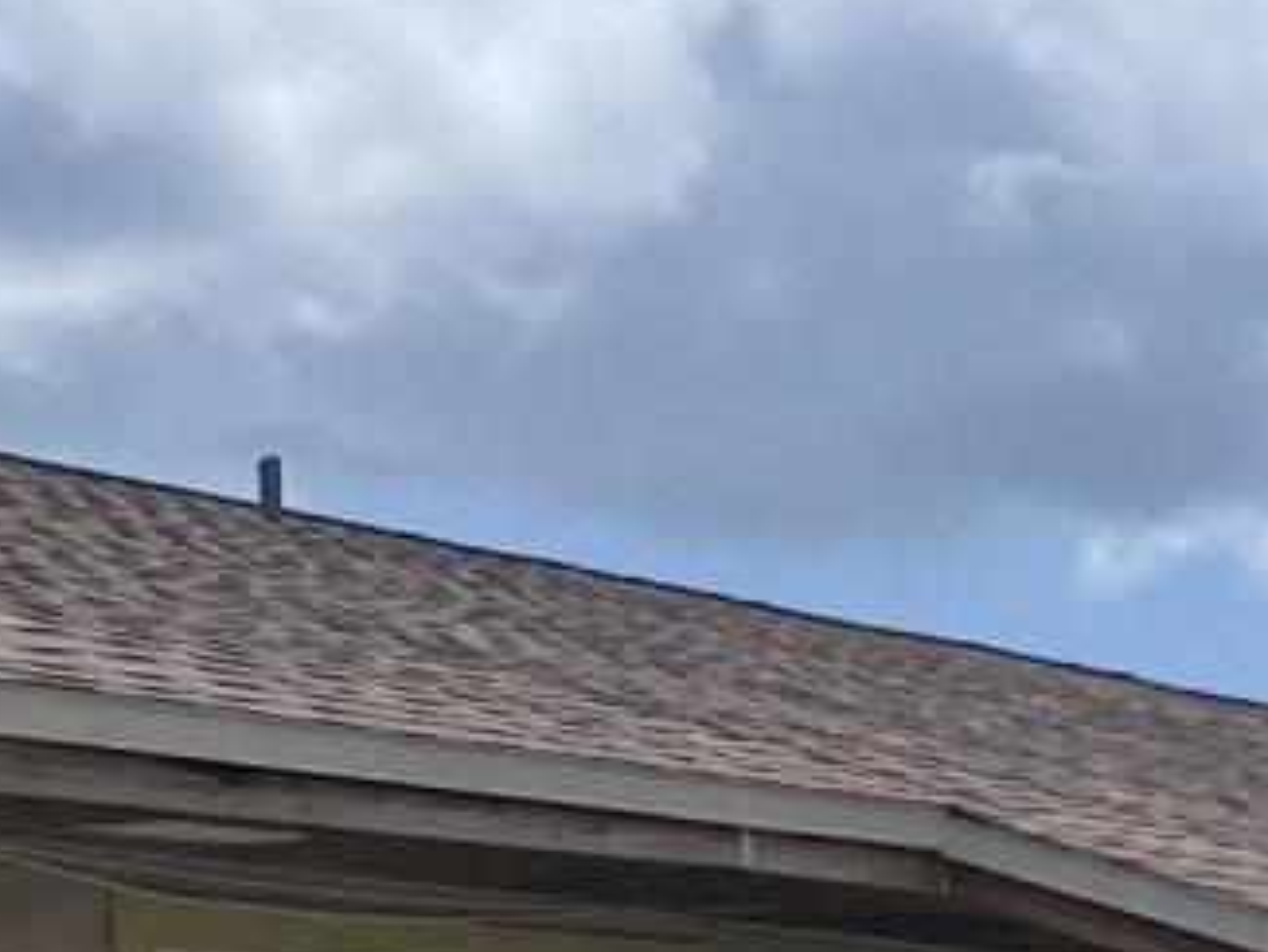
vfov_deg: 9.3
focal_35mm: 160
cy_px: 281
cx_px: 187
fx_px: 5863
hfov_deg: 12.3
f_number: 1.8
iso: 32
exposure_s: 1/5495
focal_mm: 4.25
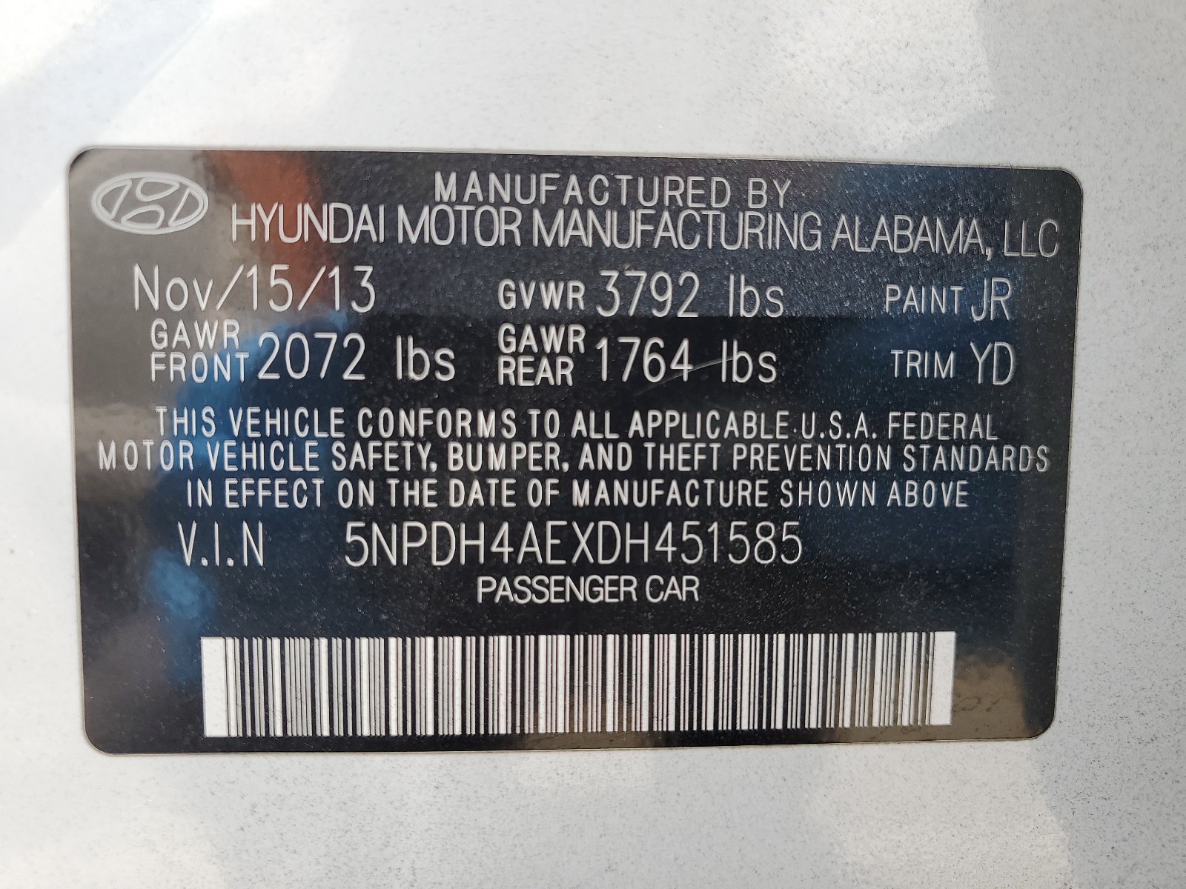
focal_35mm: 26
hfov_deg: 67.3
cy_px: 444
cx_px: 593
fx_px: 891
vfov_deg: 53.1
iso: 50
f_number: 1.5
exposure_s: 1/455
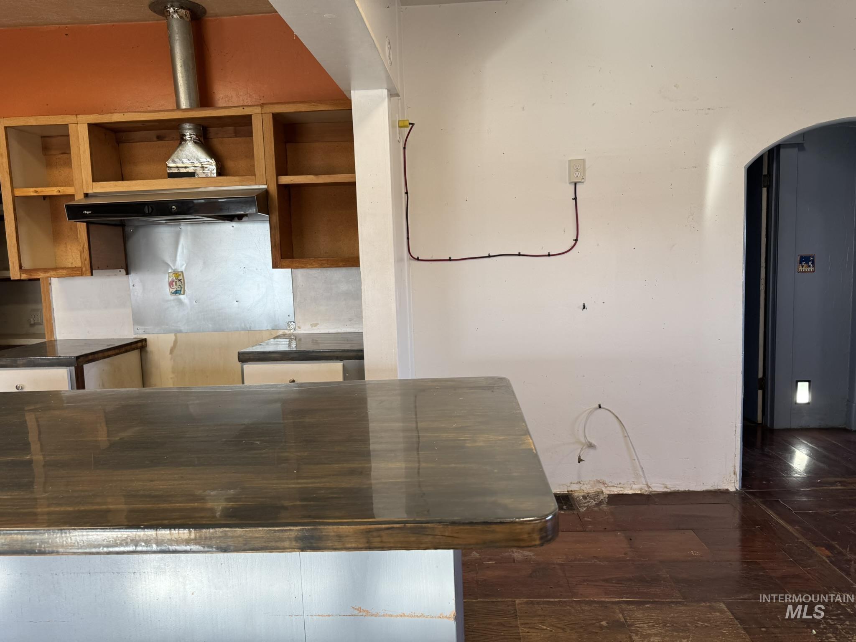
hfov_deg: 71.6
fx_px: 593
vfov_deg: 56.8
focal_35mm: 24
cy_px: 321
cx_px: 428
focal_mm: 6.76
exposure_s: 1/120
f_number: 1.78
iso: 80
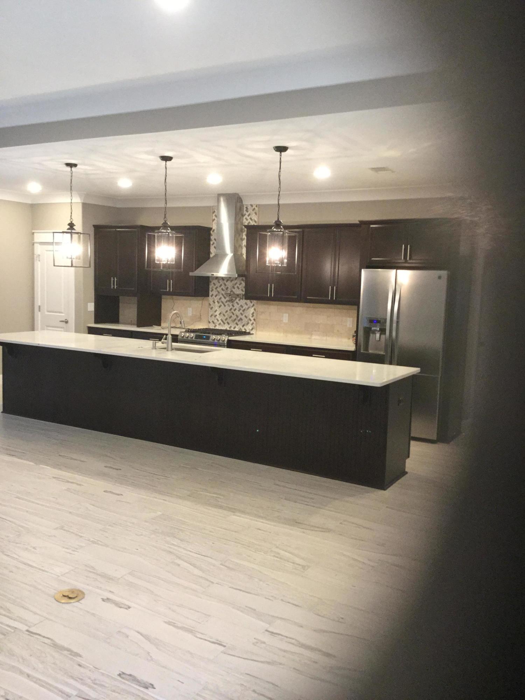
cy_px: 350
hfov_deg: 45.4
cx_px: 262
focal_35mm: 31
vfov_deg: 58.4
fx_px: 627
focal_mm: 3.3
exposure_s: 1/30
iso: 200
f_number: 2.4
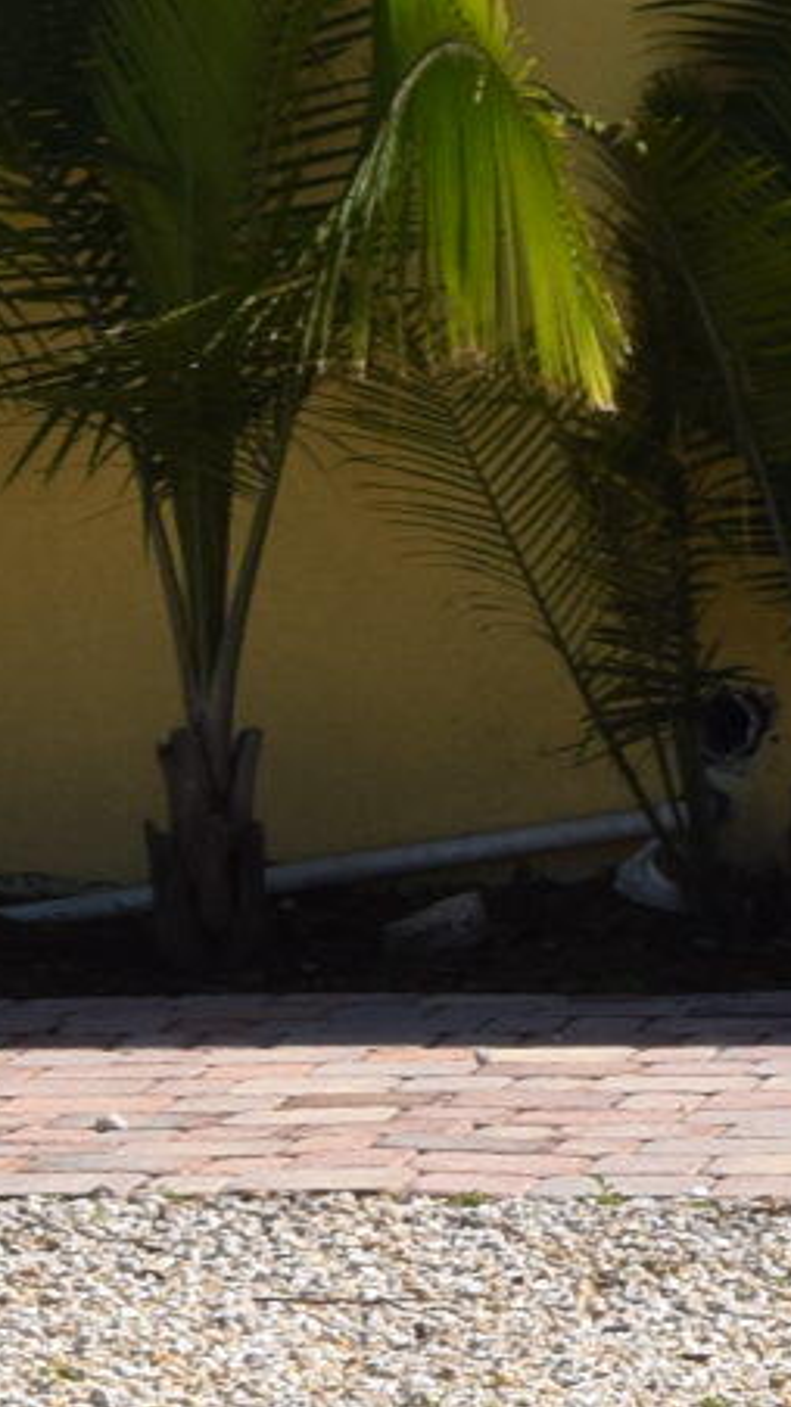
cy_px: 445
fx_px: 8545
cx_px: 2096
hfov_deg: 5.1
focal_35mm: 229
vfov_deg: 9.4
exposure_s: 1/200
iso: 100
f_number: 13
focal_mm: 22
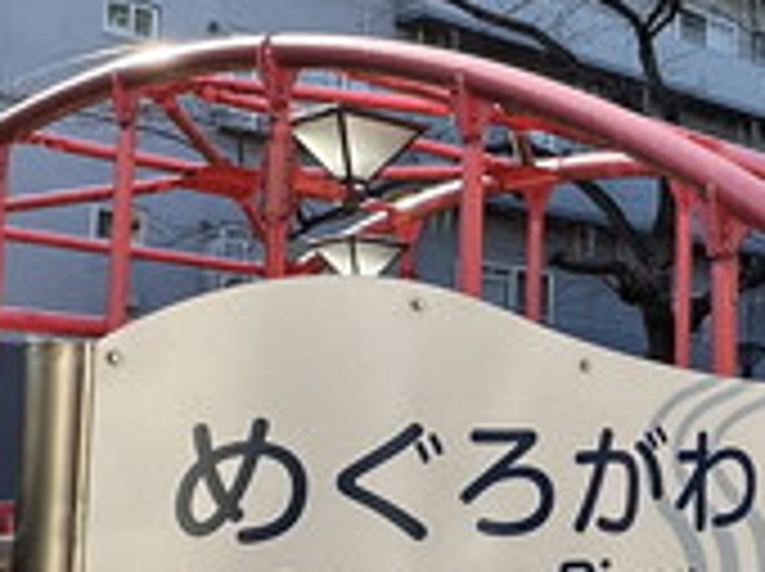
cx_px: 896
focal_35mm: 66
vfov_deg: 22.2
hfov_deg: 26.5
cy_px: 338
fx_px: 1457
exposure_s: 1/564
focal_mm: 2.22
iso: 40
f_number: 2.2
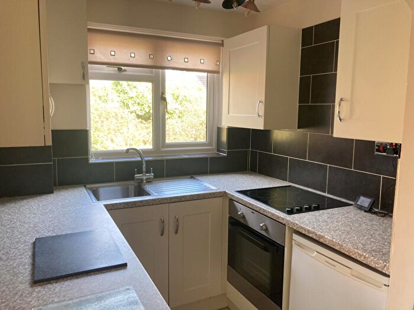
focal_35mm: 28
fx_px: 335
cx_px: 207
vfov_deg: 49.7
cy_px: 155
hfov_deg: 63.4
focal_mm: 3.99
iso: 100
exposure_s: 1/60
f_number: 1.8
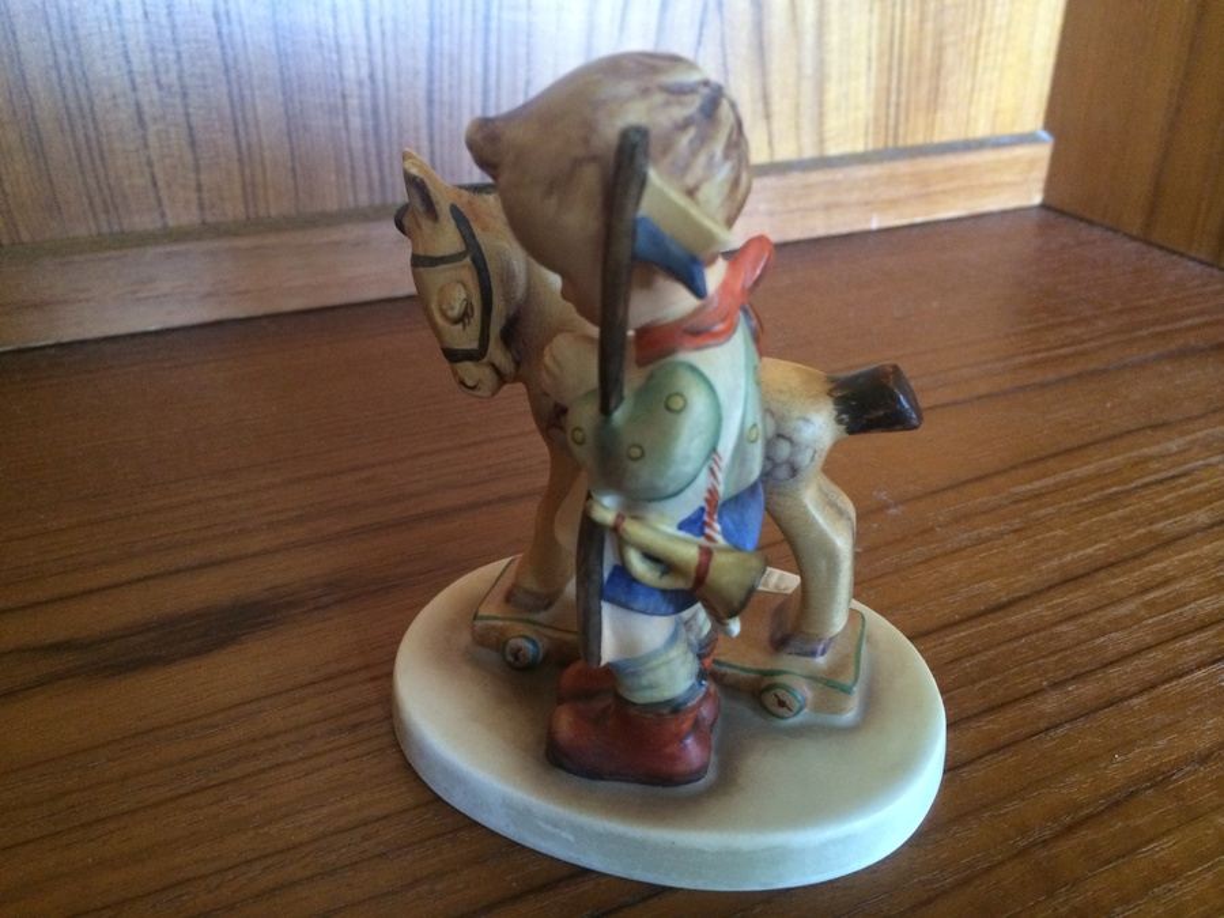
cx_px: 612
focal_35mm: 30
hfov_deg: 60.0
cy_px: 459
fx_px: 1061
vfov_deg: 46.8
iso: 320
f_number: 2.2
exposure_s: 1/15
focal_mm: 4.12
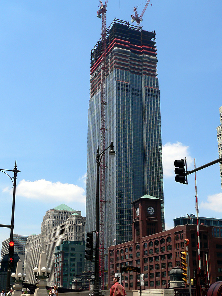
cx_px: 111
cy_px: 148
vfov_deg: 39.7
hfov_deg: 30.2
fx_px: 411
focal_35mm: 48
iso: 80
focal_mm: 8
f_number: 5.6
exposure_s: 1/500
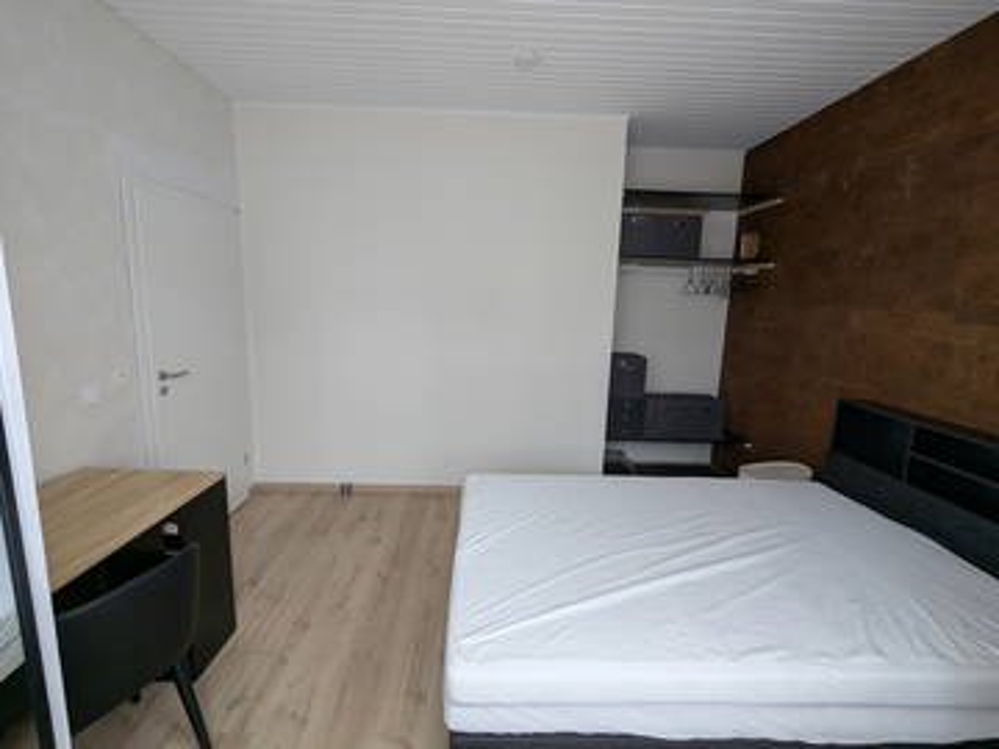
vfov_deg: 78.1
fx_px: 462
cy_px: 374
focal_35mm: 16
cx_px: 500
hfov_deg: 94.5
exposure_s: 1/25
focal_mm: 2.35
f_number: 2.2
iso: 91
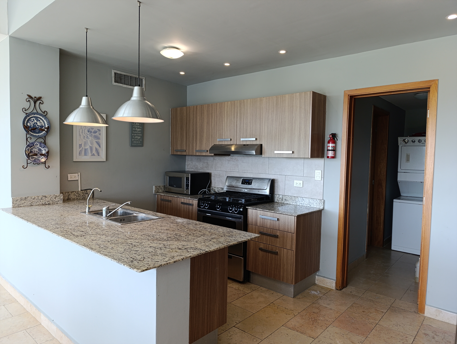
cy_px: 172
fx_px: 304
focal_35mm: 23
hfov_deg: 73.8
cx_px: 228
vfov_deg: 59.0
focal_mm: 6.14
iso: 320
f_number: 1.6
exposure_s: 1/100
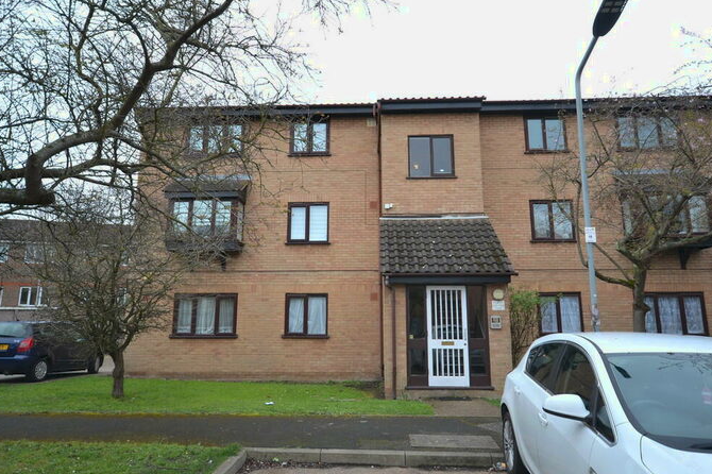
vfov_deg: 54.0
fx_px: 465
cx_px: 359
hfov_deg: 74.9
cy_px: 238
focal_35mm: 24
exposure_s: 1/125
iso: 110
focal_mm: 15
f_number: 5.6
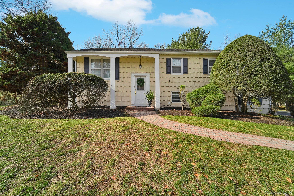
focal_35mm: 14
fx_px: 114
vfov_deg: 81.2
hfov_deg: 104.3
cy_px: 98
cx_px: 147
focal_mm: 14
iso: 400
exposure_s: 1/800
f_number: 8
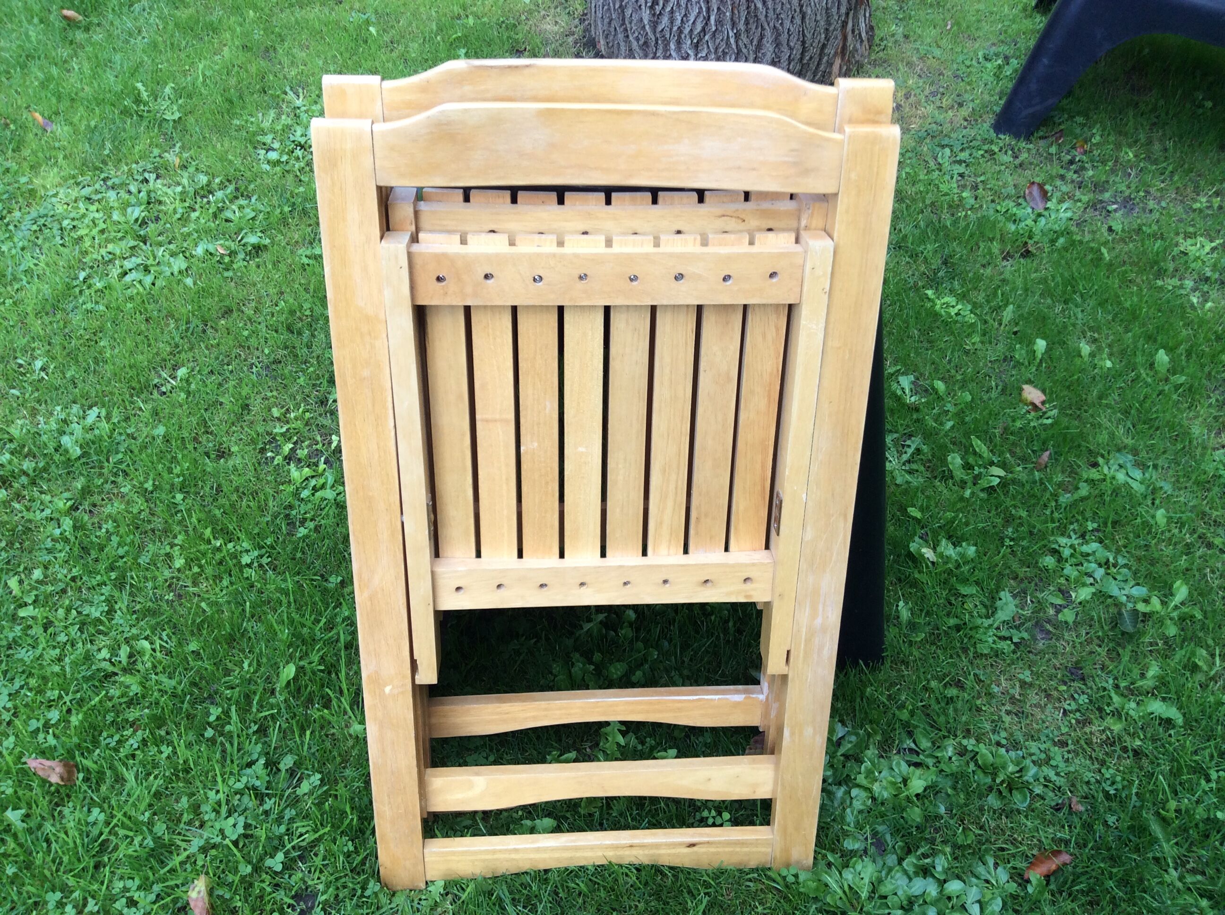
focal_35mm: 32
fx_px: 1131
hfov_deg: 56.9
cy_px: 458
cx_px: 612
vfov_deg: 44.1
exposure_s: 1/100
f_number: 2.4
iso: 32
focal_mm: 3.3
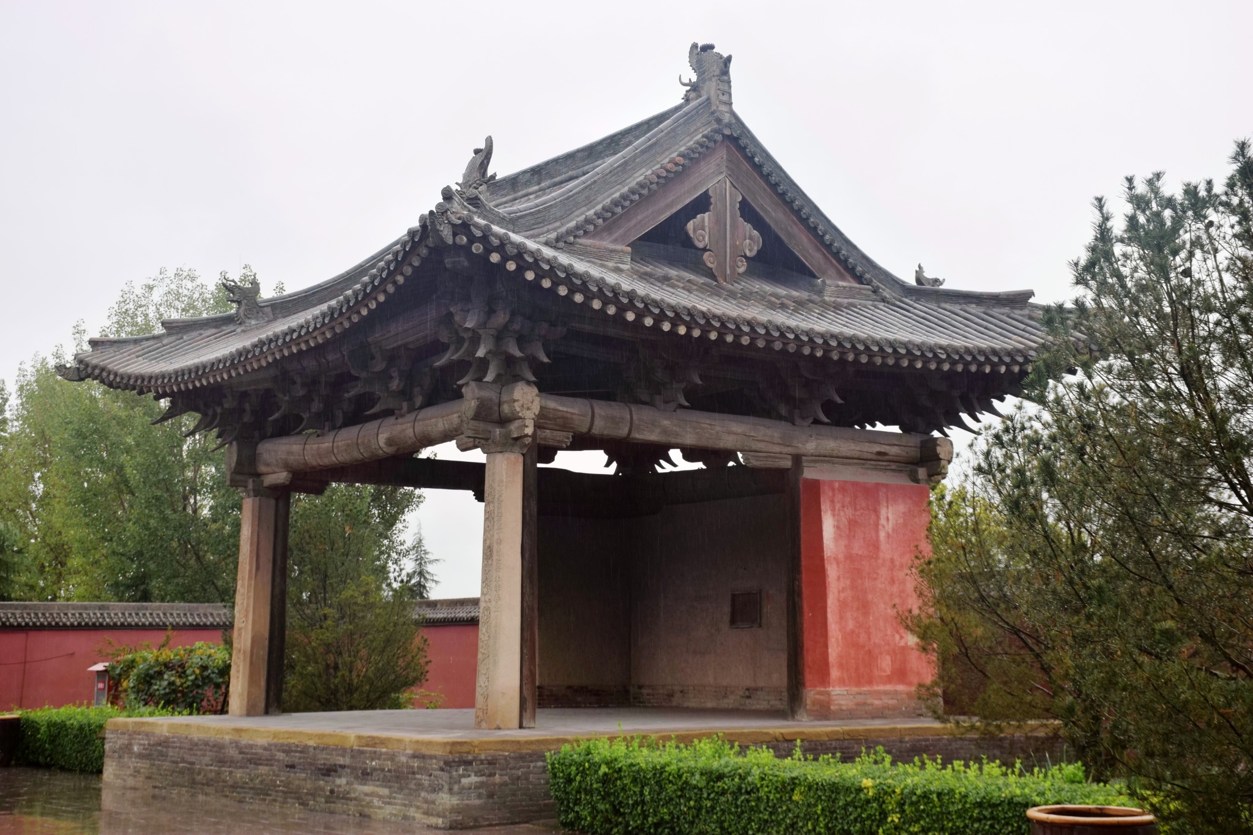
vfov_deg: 26.5
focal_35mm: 51
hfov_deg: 38.9
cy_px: 418
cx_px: 626
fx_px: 1775
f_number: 8
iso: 100
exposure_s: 1/80
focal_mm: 34
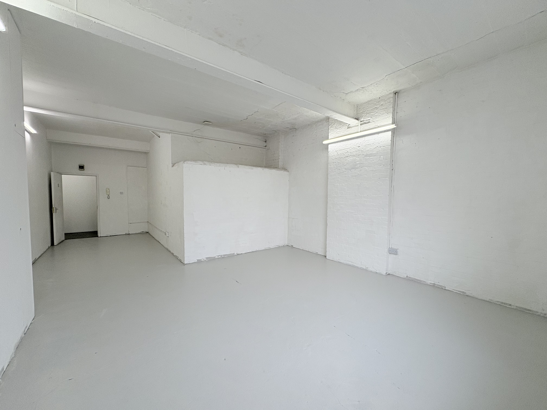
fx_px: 221
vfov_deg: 85.7
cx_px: 274
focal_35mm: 14
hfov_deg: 102.1
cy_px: 205
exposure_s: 1/112
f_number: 2.2
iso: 80
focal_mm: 2.22
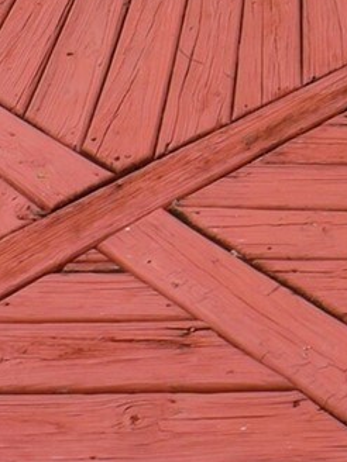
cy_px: -465
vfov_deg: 16.6
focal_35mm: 89
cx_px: 468
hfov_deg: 15.7
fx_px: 1190
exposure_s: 1/1000
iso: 500
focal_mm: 14
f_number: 11
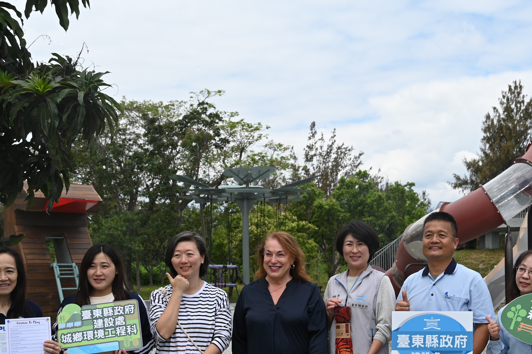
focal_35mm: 59
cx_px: 381
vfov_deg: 22.8
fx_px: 871
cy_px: 271
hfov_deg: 33.5
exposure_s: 1/320
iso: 100
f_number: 6.3
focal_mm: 31.5
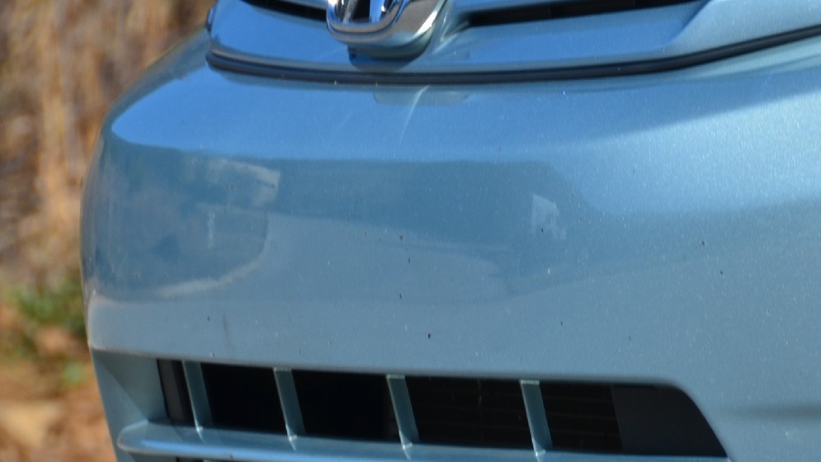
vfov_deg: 1.5
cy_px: 151
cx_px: 931
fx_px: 17157
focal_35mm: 788
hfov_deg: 2.7
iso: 100
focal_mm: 200
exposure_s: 1/200
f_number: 13
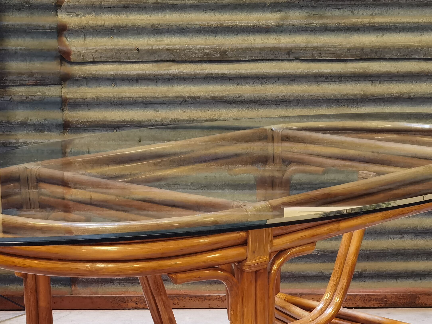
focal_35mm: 93
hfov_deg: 21.1
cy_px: 296
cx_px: 230
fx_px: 1161
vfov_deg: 15.7
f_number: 1.9
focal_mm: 6.71
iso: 500
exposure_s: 1/33.3
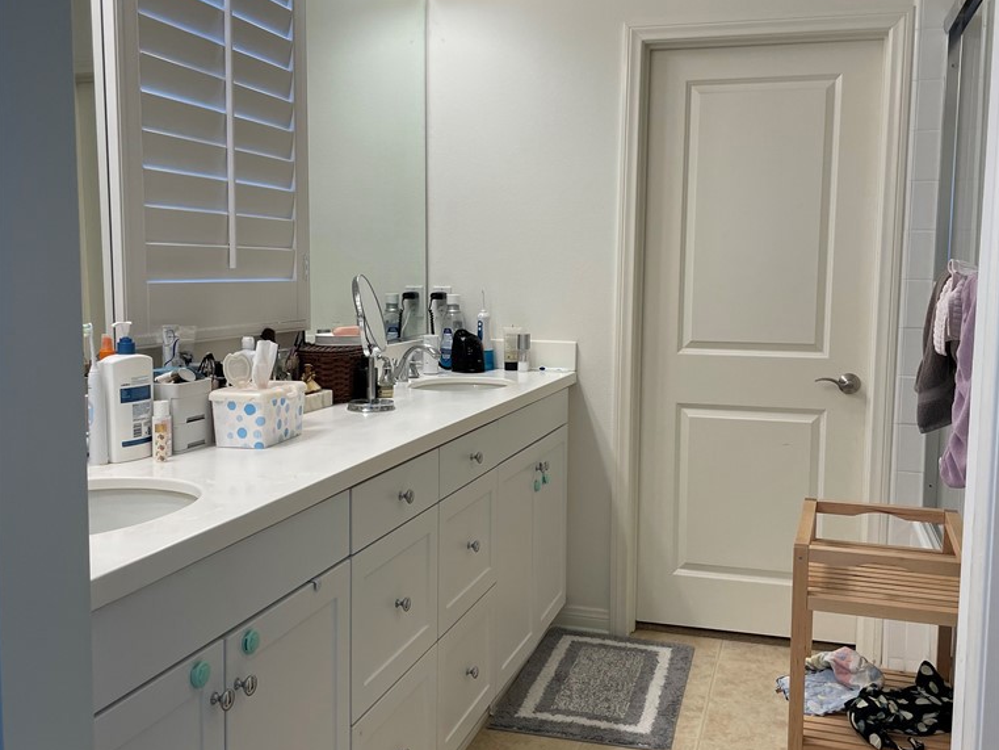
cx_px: 499
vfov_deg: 40.7
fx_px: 1010
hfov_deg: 52.6
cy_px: 366
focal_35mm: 35
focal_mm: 4.2
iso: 64
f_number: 1.6
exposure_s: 1/120
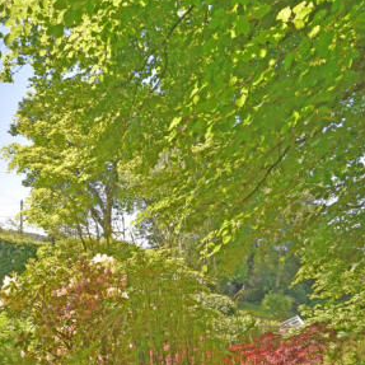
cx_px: 121
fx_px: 399
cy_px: 263
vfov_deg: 47.7
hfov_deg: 48.3
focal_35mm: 33
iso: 200
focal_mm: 11.5
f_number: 7.1
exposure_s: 1/250
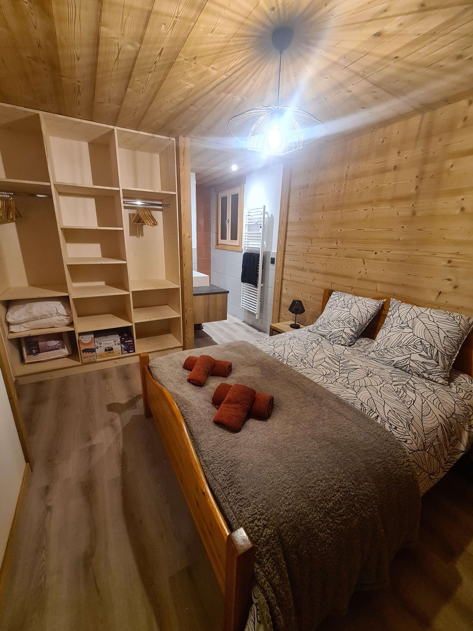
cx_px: 236
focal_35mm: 13
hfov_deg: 89.9
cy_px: 316
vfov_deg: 106.2
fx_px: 237
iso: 400
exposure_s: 1/33
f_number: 2.2
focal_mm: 2.2
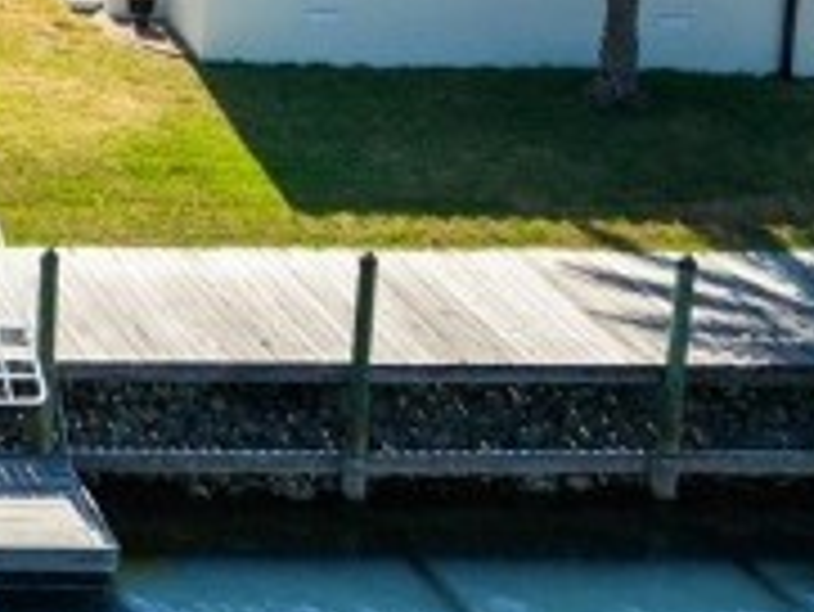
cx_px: -778
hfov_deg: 12.8
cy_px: -328
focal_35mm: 136
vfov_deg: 10.5
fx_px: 3200
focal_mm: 8.67
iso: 290
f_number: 1.8
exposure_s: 1/800
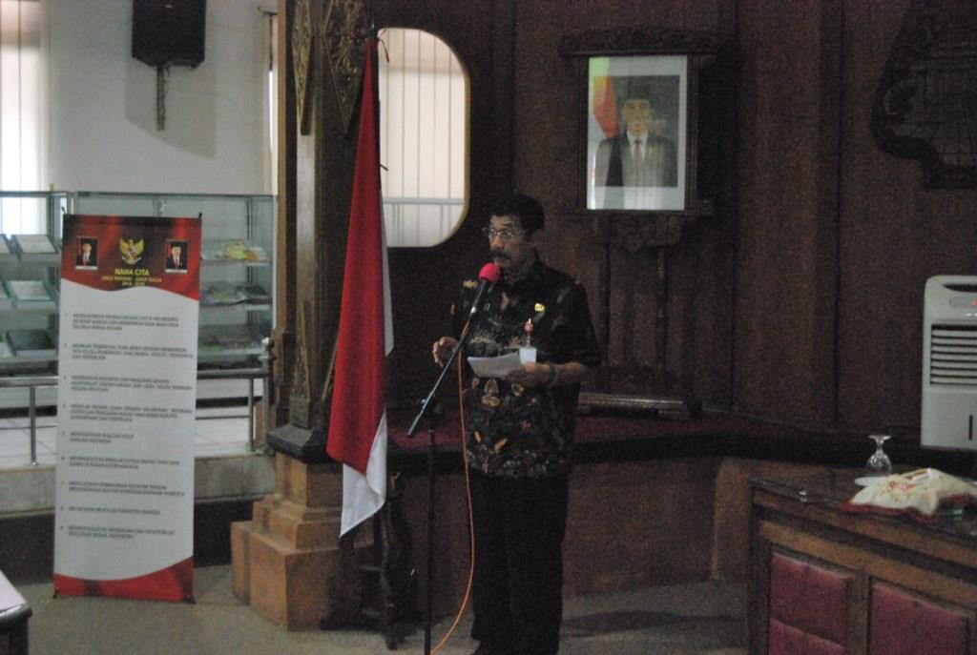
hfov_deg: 35.0
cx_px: 488
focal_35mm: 57
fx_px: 1550
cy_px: 328
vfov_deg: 23.9
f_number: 4.8
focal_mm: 38
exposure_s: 1/25
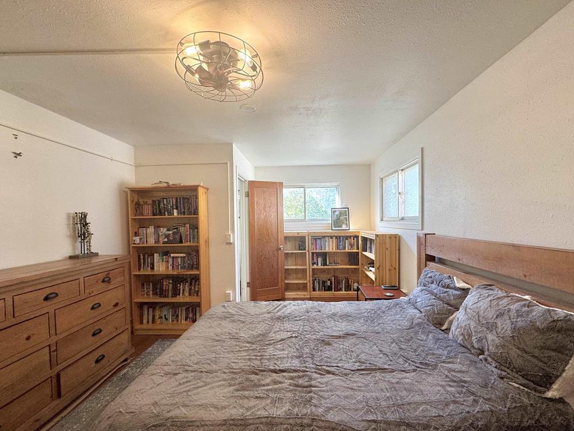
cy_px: 230
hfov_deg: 98.2
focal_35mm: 15
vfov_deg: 81.6
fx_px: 249
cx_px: 289
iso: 160
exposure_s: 1/99
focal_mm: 2.22
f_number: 2.2
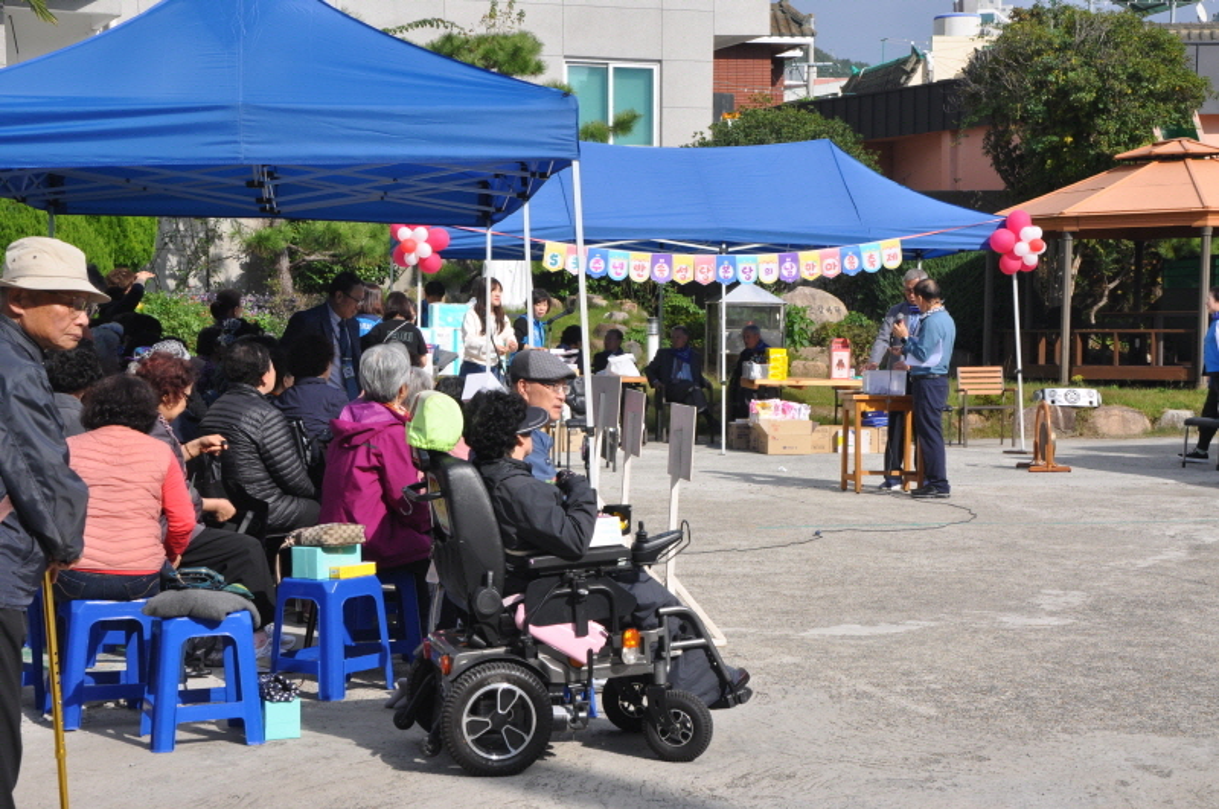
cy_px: 404
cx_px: 610
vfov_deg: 20.1
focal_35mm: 68
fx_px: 2282
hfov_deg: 29.9
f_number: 13
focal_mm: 45
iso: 200
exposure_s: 1/160
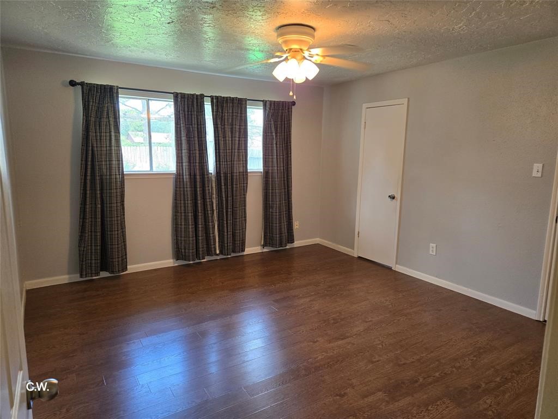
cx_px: 279
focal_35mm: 23
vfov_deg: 58.9
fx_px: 371
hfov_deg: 73.9
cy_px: 210
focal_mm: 5.4
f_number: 1.8
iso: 125
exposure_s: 1/120
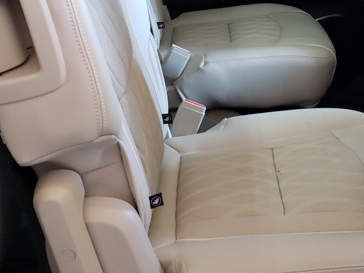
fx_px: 662
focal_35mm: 63
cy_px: 8
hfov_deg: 30.1
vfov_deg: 22.5
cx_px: 286
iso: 279
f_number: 1.5
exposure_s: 1/60.2
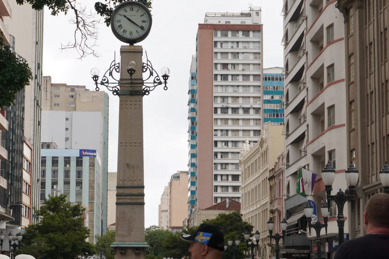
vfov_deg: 14.4
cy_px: 139
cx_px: 149
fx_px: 1026
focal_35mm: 95
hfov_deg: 21.4
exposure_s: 1/160
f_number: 5.6
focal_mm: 38
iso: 100
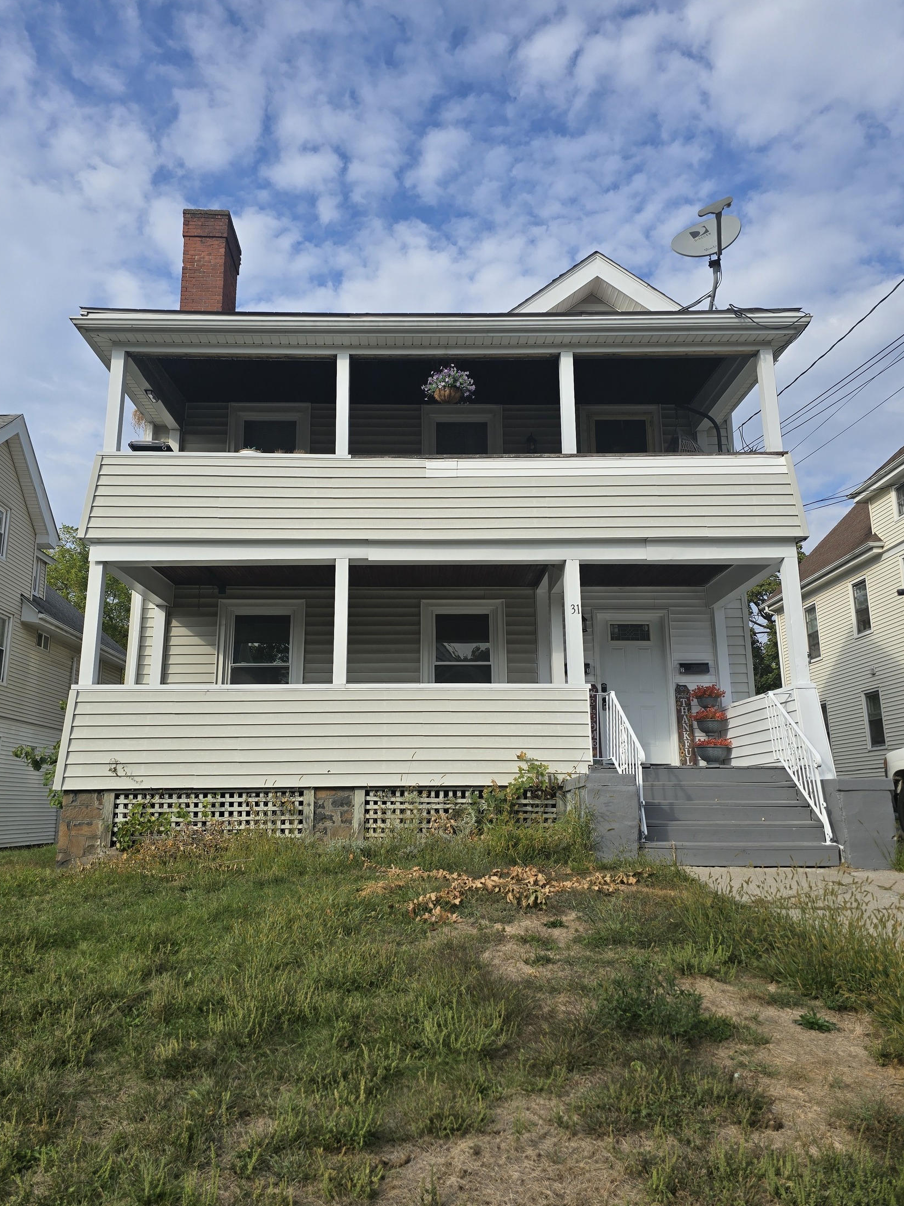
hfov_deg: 56.8
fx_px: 836
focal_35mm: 24
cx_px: 433
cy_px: 596
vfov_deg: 71.6
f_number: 1.7
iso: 12
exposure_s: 1/688
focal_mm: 6.3
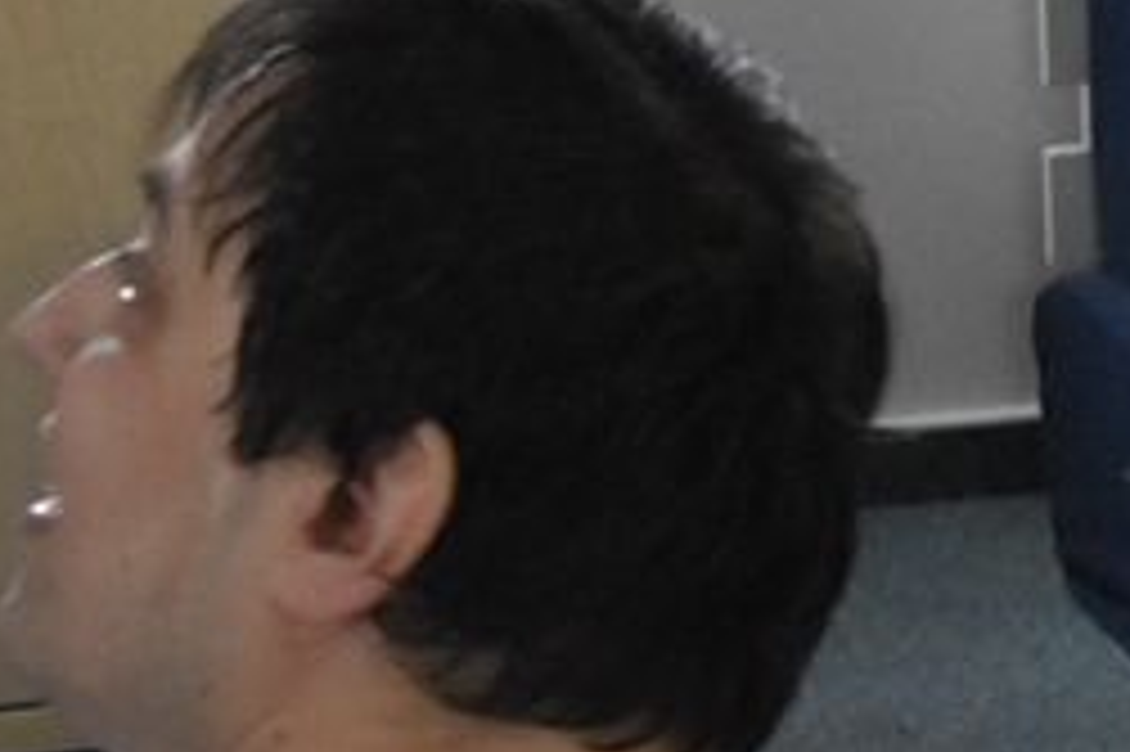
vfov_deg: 4.0
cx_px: 2044
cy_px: -646
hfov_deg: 6.0
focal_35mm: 337
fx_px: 10572
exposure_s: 1/100
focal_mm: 55
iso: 3200
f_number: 5.6
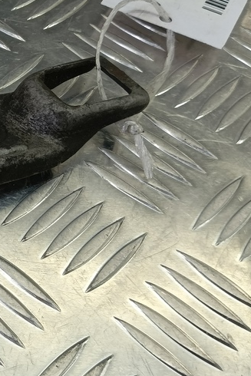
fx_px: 523
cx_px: -105
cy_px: 170
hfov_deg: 22.9
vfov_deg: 39.5
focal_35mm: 50
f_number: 1.6
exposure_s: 1/50
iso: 80
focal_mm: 4.11
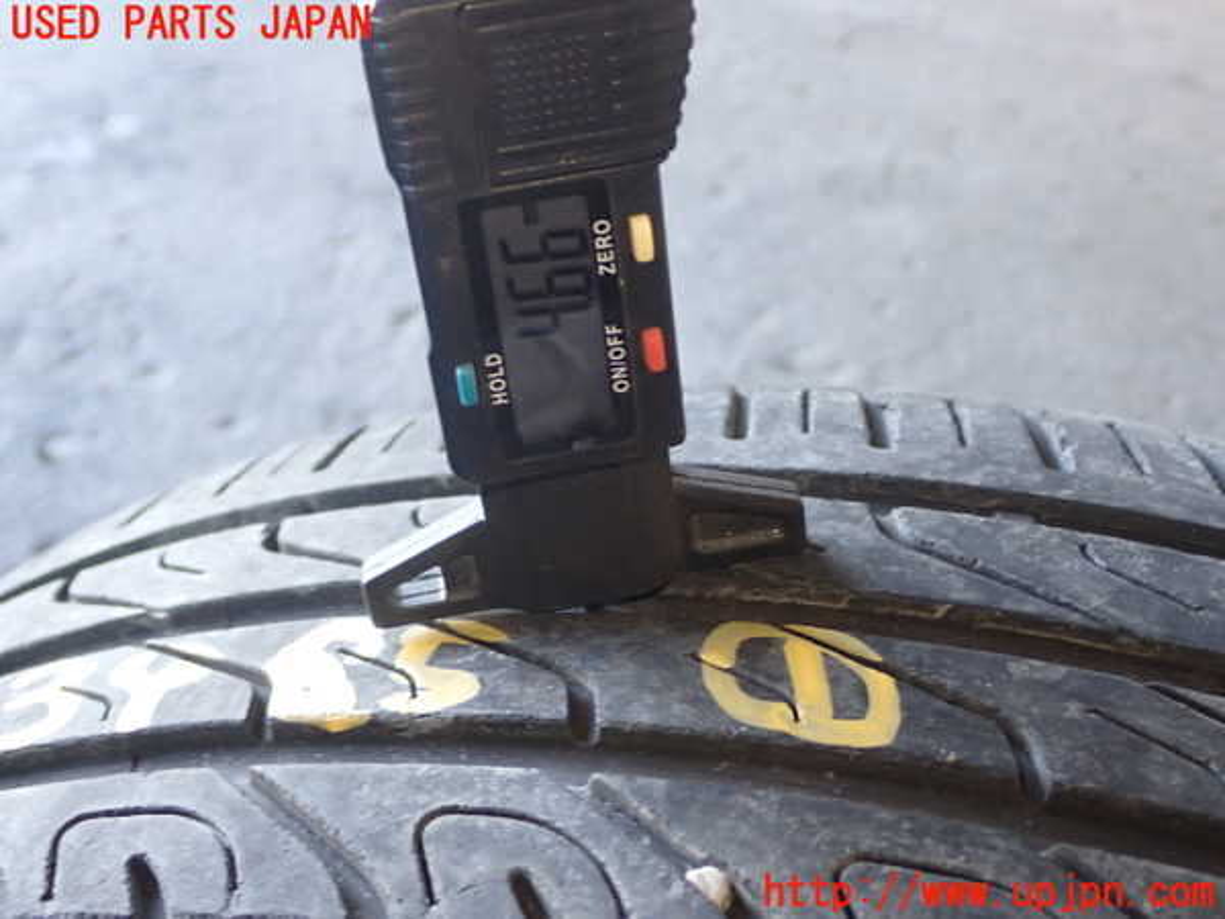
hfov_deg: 42.9
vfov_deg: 32.9
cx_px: 612
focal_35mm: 44
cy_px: 460
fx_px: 1557
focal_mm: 7.84
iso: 400
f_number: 2.9
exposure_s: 1/40
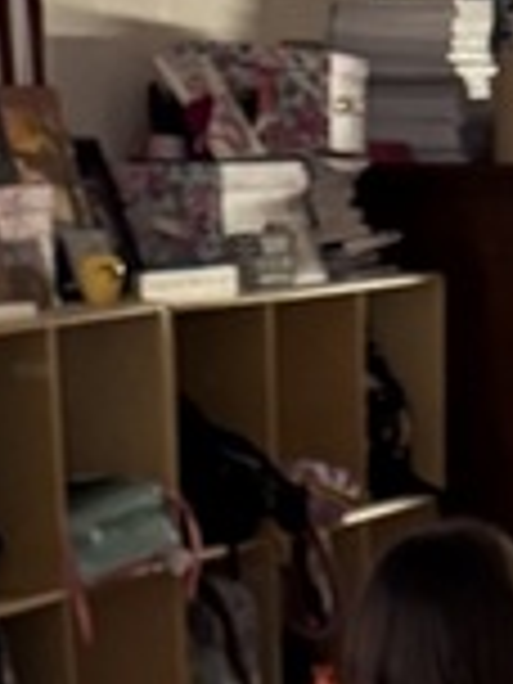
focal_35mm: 162
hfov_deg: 9.1
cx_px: 441
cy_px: 2128
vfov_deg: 9.3
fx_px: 3201
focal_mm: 6.76
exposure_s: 1/45
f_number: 1.78
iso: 800
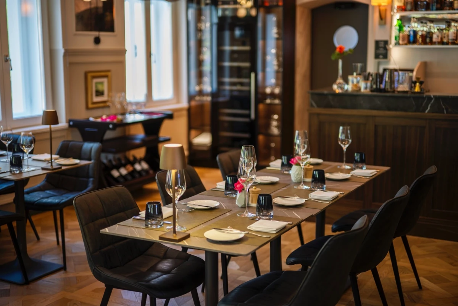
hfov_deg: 39.6
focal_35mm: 50
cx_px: 229
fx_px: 636
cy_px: 153
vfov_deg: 27.0
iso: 250
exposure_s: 1/125
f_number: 1.4
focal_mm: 50
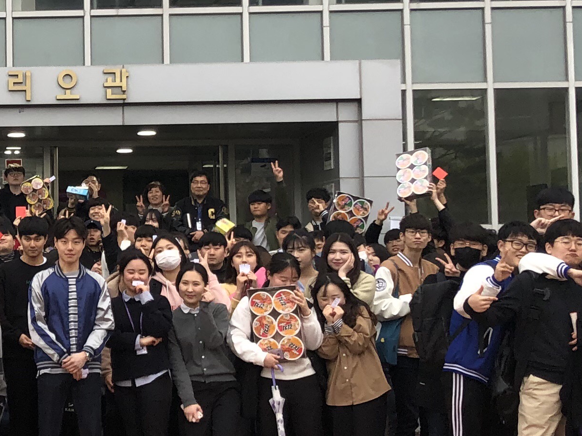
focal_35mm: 93
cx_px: -79
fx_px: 1563
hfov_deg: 20.0
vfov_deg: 15.9
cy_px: 156
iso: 50
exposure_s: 1/120
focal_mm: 3.99
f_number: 1.8
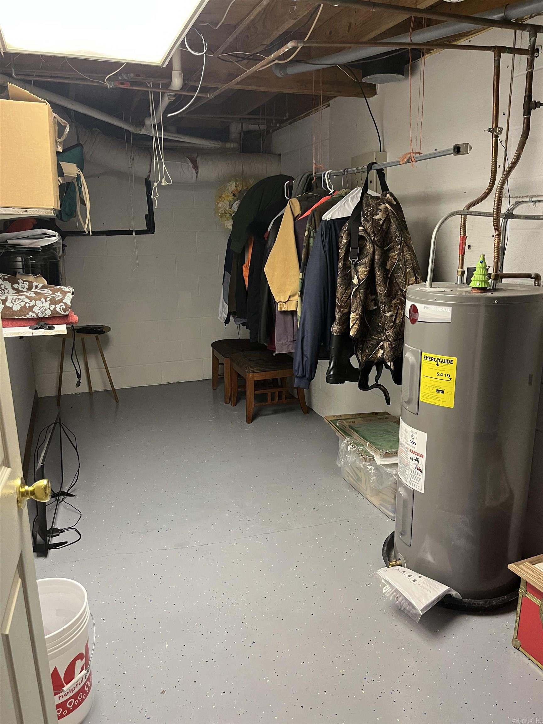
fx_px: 544
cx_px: 272
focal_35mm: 26
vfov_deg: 67.3
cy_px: 362
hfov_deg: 53.1
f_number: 1.6
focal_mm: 5.1
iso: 320
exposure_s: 1/60
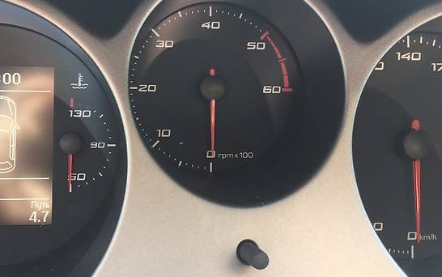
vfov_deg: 28.6
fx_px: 542
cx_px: 176
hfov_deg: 44.1
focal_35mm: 45
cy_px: 126
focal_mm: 4.2
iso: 40
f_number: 2.2
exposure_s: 1/50
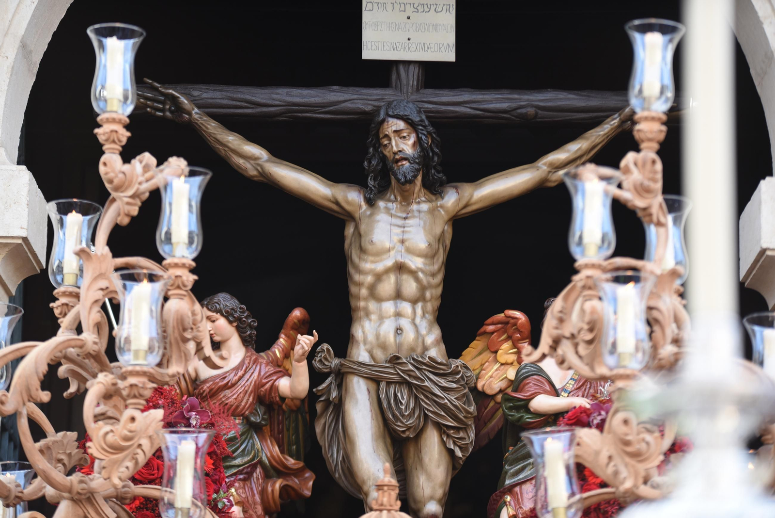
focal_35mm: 122
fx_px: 2627
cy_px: 259
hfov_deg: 16.8
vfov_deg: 11.2
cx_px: 388
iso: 220
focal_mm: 122
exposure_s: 1/200
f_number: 2.8
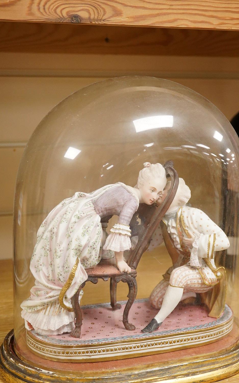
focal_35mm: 60
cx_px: 127
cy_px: 210
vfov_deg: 34.0
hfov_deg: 21.6
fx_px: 625
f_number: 4
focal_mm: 30
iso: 2500
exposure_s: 1/250
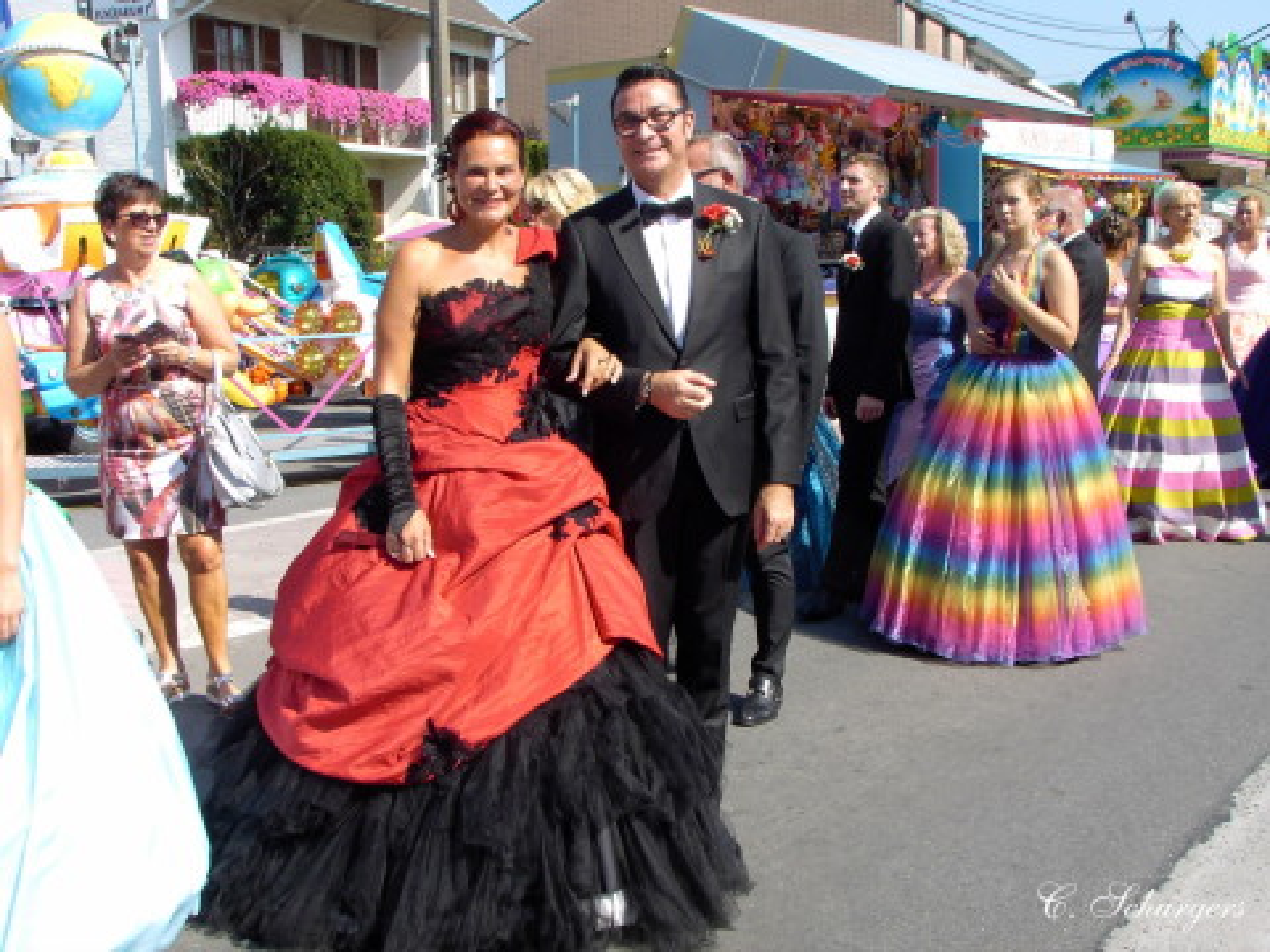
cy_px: 476
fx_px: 1688
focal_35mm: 46
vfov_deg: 31.5
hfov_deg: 41.2
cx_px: 635
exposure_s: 1/200
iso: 70
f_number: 5
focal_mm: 7.1
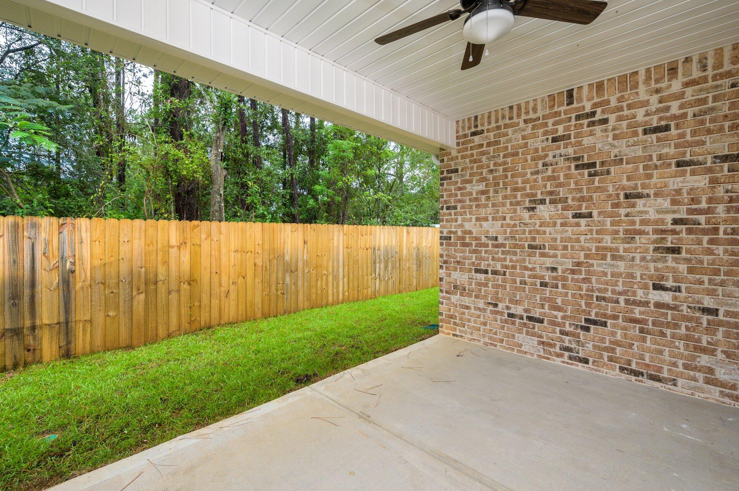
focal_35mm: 15
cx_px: 353
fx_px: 308
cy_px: 255
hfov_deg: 100.4
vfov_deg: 77.2
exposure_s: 1/80
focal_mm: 14
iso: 320
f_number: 9
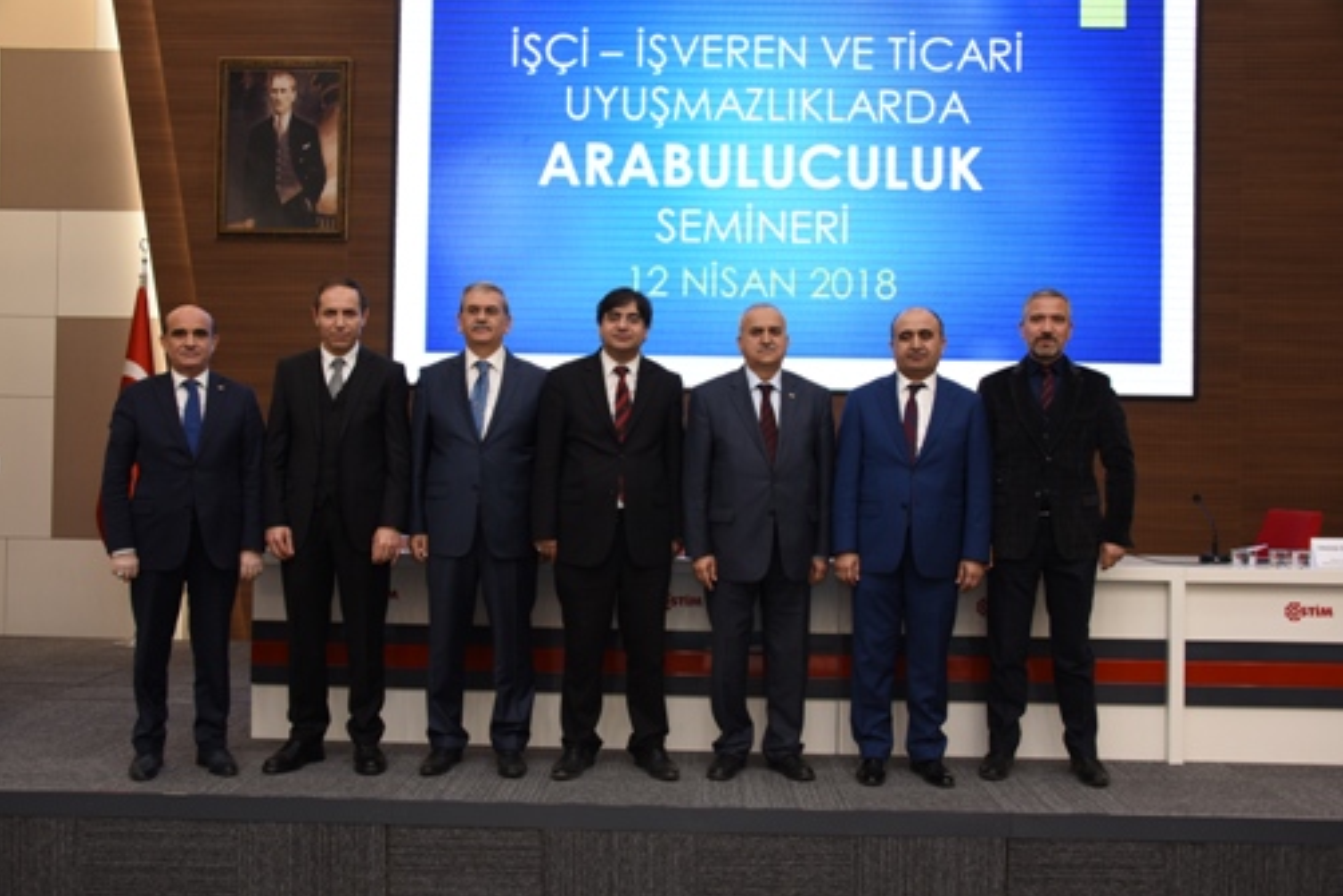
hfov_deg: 57.2
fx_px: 1231
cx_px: 677
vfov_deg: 40.0
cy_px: 453
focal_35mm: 33
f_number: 3.8
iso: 800
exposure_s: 1/125
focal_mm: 32
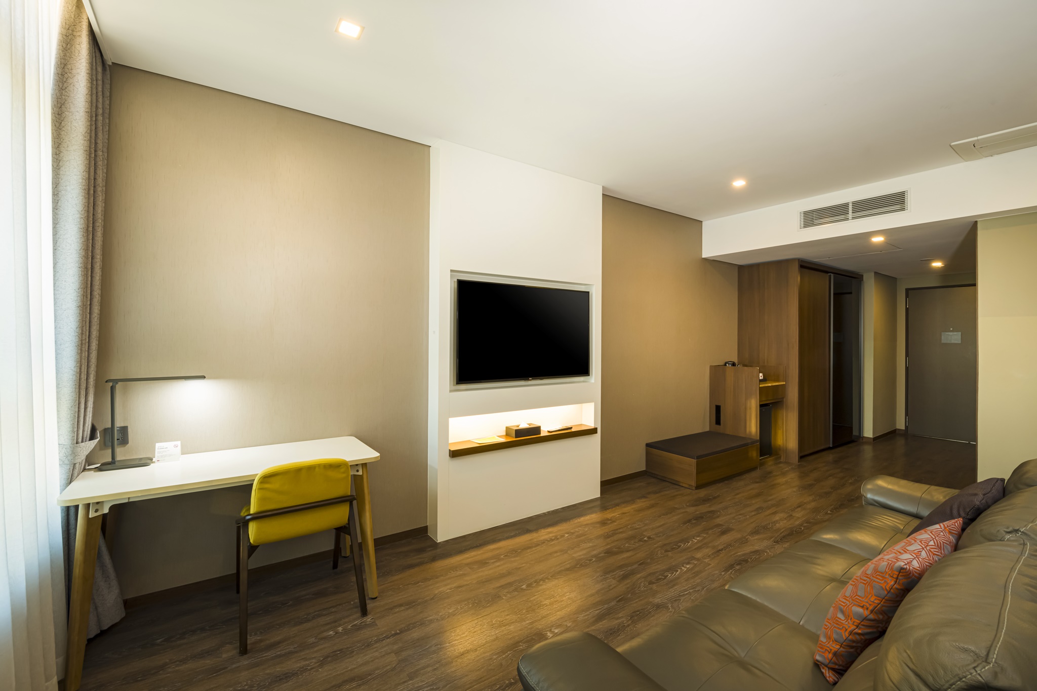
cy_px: 346
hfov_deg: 100.4
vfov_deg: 77.3
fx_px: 432
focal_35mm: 15
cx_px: 518
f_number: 11
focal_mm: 15
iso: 200
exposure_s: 1/2
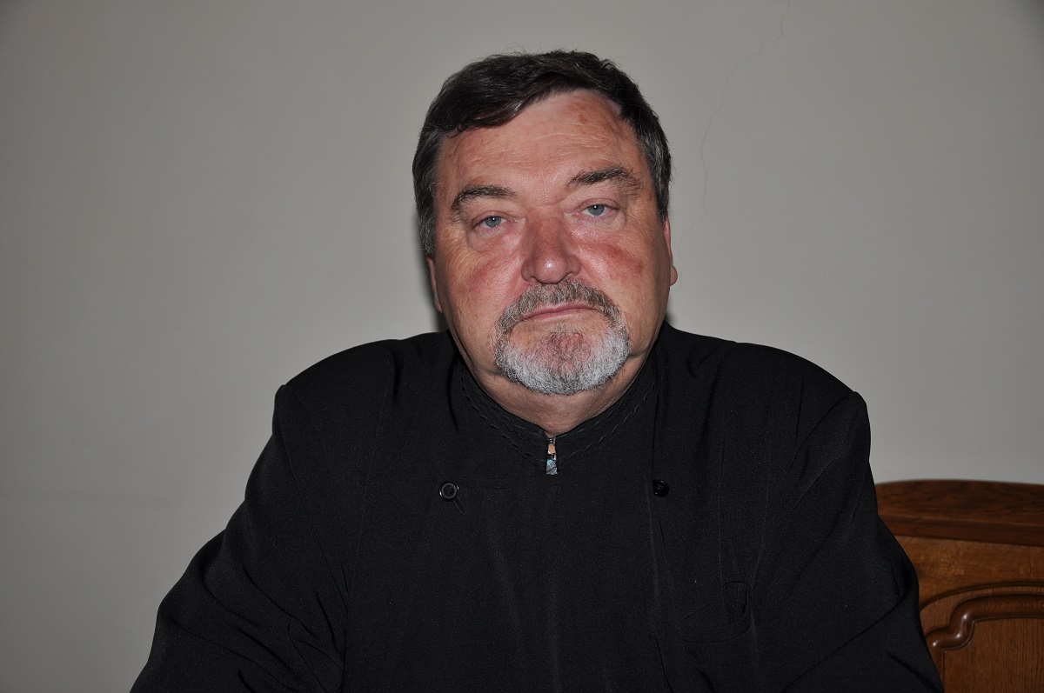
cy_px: 346
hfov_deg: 46.4
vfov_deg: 31.8
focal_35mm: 42
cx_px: 522
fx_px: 1217
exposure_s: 1/200
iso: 200
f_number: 4
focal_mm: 28
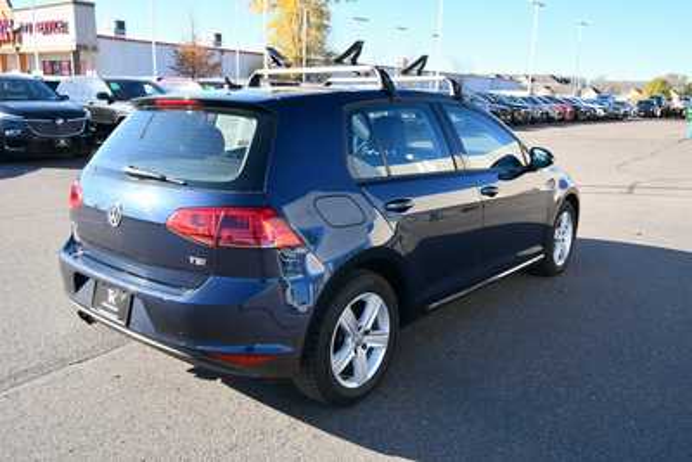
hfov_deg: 61.9
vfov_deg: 43.6
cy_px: 231
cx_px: 346
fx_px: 577
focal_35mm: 30
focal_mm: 20
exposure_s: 1/250
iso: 200
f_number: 7.1
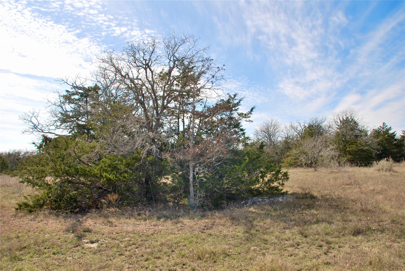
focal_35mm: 27
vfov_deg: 48.0
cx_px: 202
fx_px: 304
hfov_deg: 67.3
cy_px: 136
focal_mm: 18
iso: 100
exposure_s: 1/200
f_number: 9
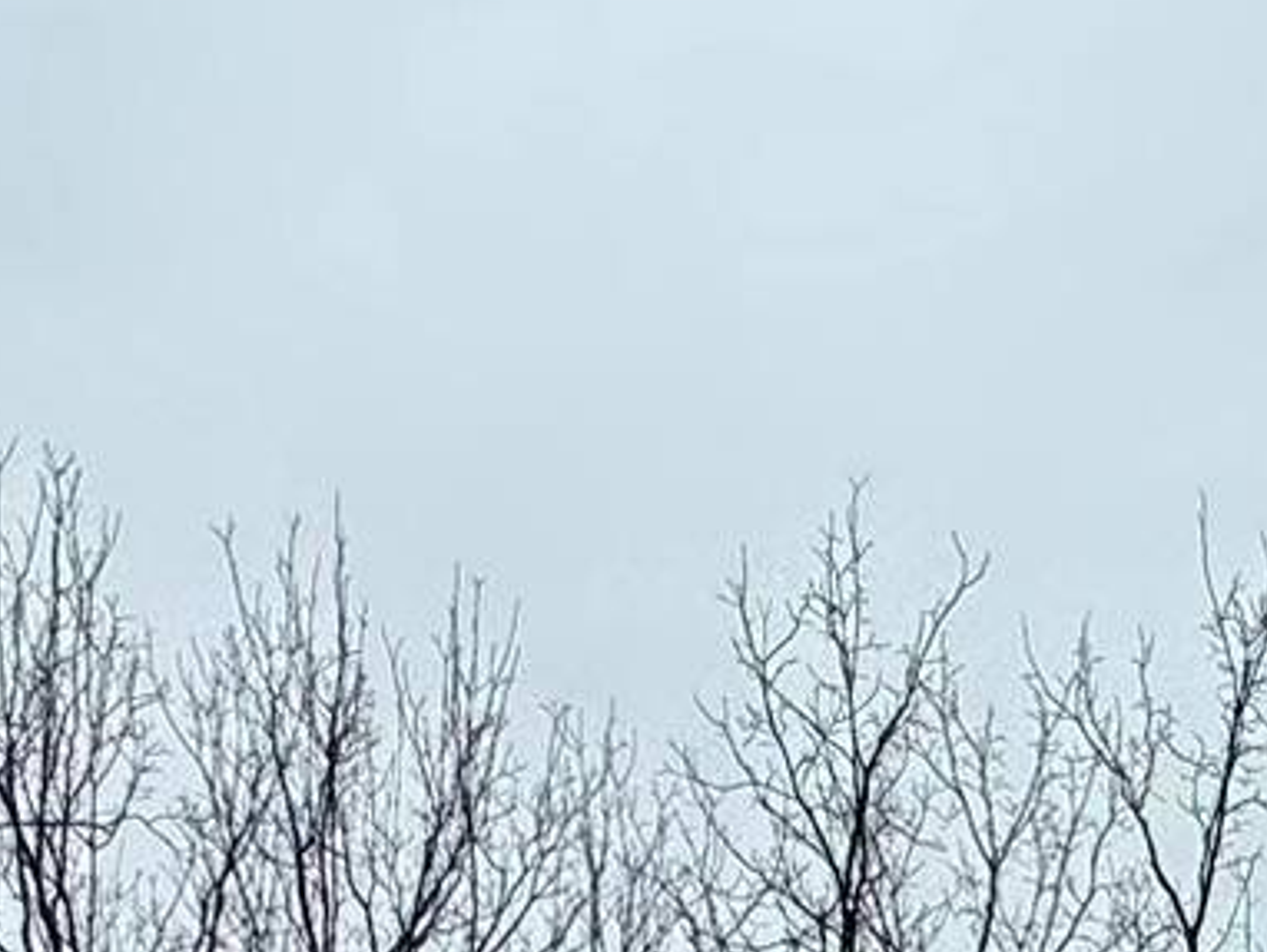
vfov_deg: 13.4
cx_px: 1247
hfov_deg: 24.8
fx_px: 2747
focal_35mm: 75
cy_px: 2388
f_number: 2.2
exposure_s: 1/397
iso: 40
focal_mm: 2.22
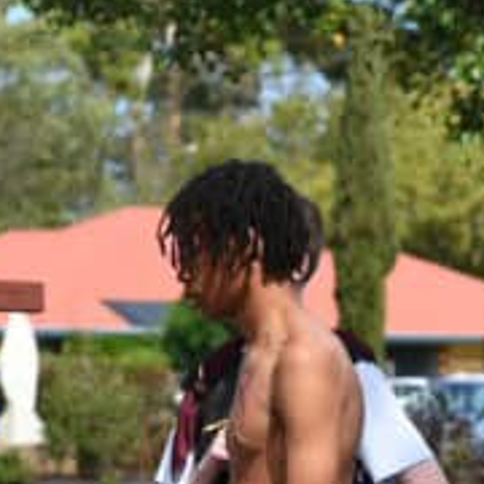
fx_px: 4698
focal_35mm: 297
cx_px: -207
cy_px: 503
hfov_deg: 5.8
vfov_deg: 5.9
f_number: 4.5
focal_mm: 82
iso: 200
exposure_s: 1/1000
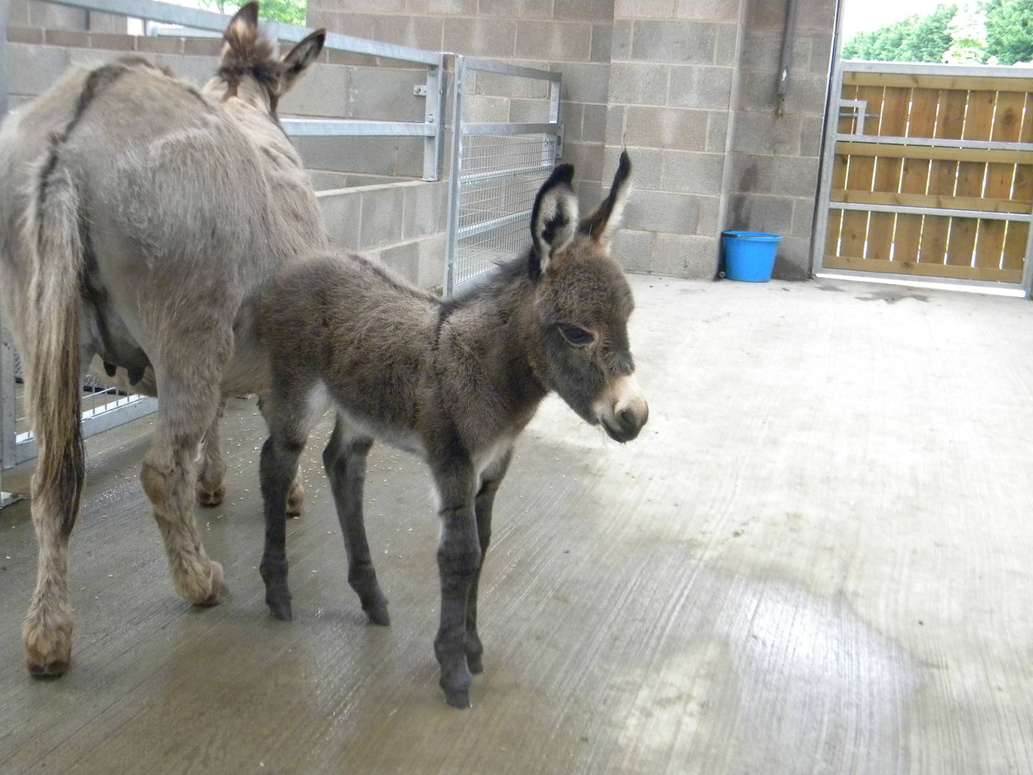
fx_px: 1224
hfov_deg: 45.8
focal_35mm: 41
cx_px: 516
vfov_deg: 35.1
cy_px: 388
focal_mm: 7.3
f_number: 3.8
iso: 550
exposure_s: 1/140
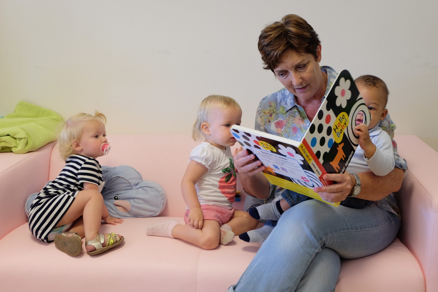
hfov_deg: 46.4
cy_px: 146
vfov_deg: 31.9
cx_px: 219
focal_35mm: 42
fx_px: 511
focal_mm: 28.2
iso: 400
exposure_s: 1/15
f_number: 4.5
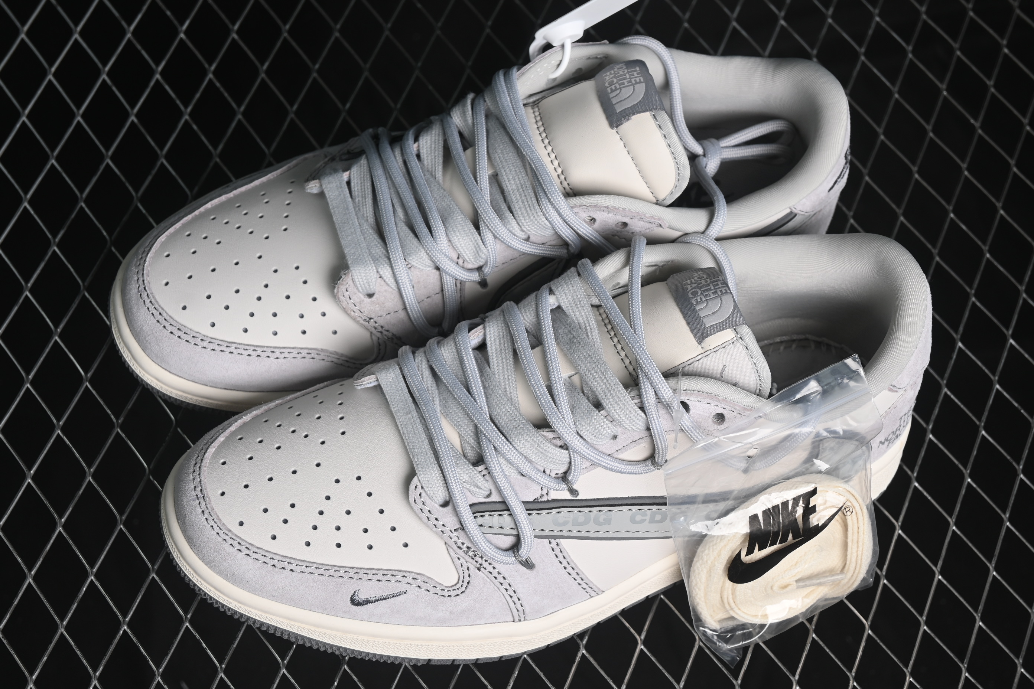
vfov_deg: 18.2
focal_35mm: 75
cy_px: 344
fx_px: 2154
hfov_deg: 27.0
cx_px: 517
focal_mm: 50
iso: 160
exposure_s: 1/80
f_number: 7.1
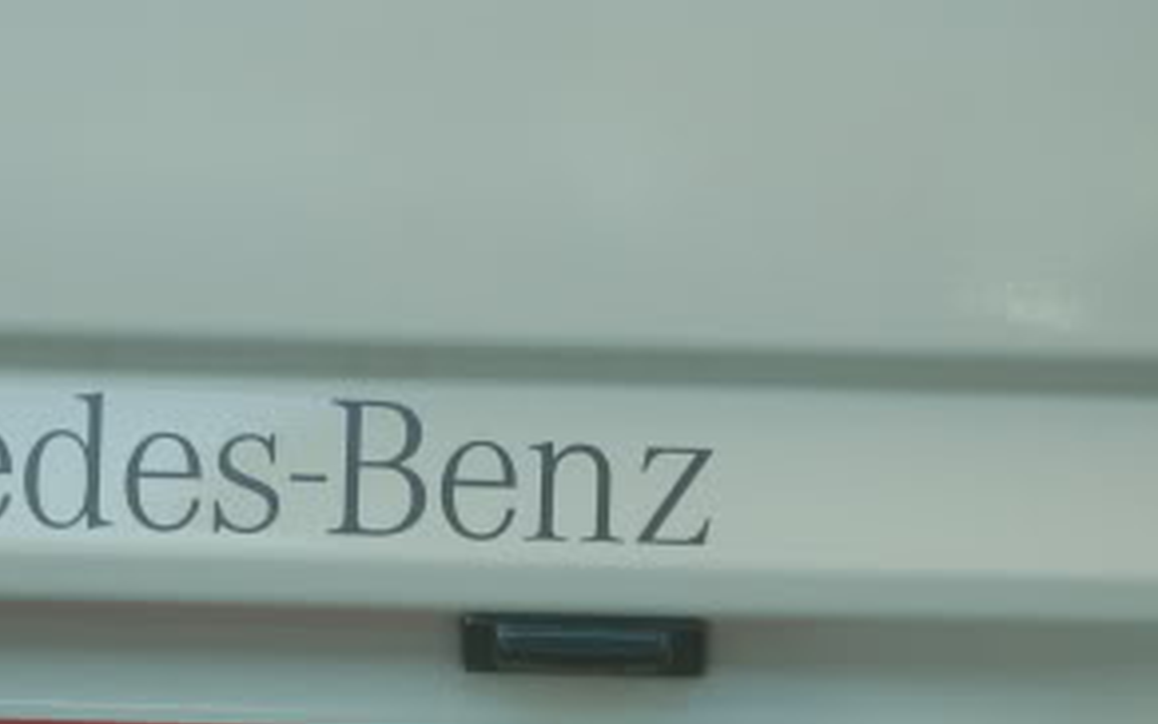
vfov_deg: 3.0
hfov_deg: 4.8
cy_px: 702
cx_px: 304
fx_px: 13901
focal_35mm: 440
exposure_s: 1/160
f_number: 4.8
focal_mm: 105
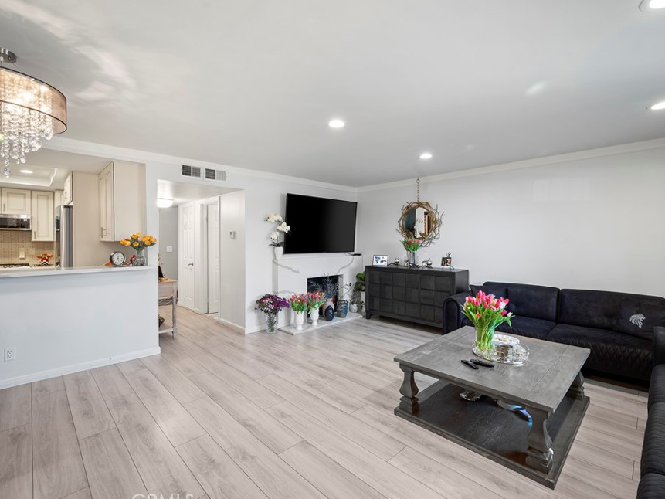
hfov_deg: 94.4
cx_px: 317
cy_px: 249
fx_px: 307
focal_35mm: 16
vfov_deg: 78.1
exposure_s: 1.3
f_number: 8
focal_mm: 14
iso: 100
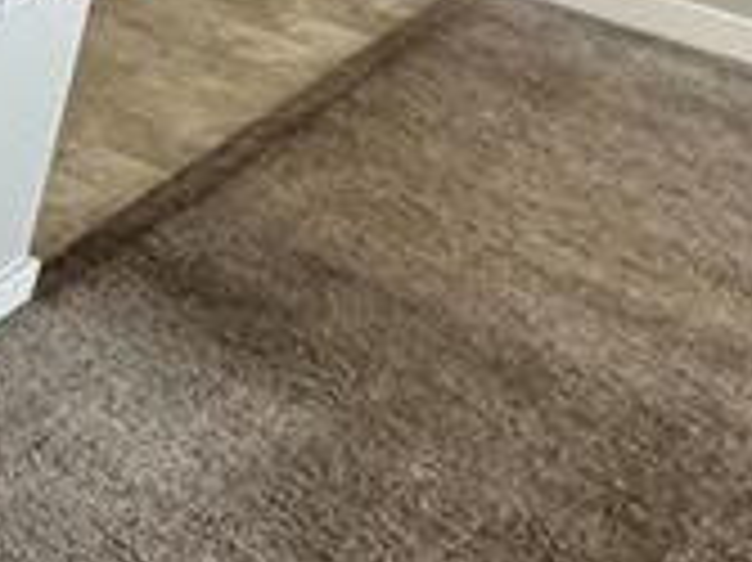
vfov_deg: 15.7
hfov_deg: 13.9
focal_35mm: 86
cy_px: -285
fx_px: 1867
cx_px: -1144
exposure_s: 1/60
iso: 250
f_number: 2.2
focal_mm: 2.22
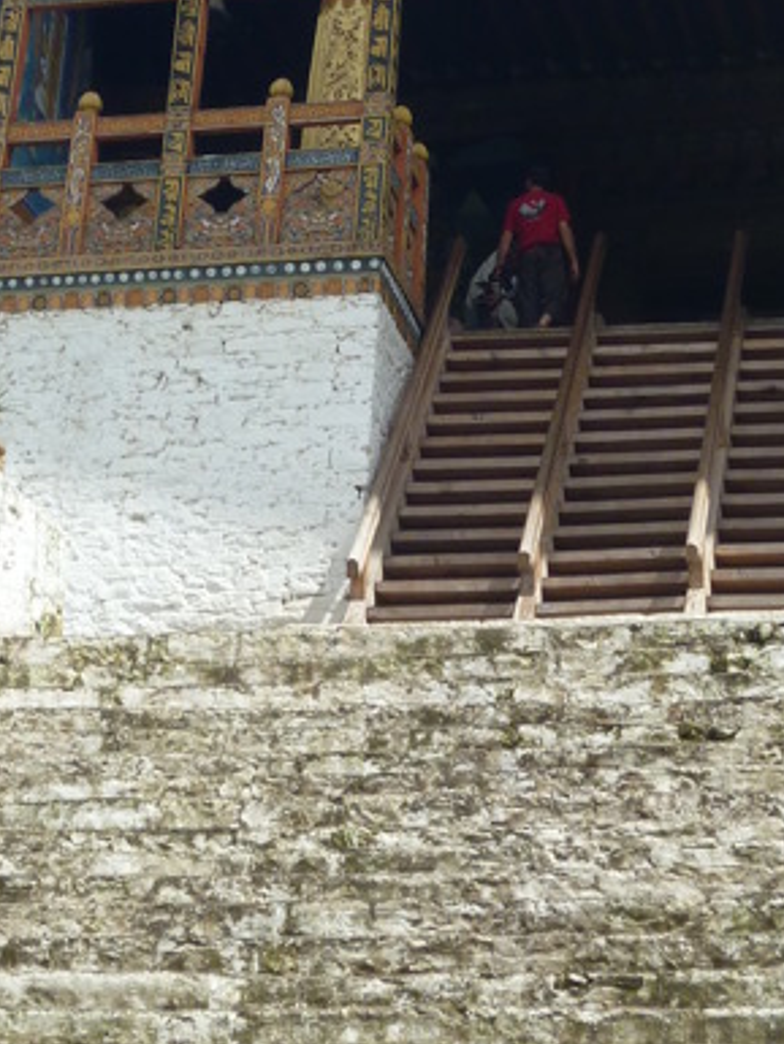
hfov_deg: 15.9
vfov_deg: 20.9
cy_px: 230
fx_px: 2807
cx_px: 364
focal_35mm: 93
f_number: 5.6
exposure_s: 1/250
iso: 80
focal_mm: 6.3
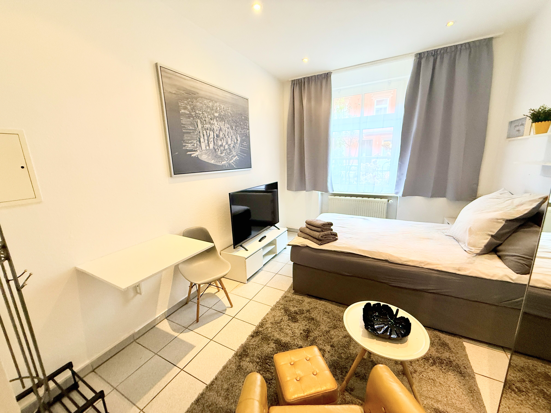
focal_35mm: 14
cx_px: 276
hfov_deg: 102.1
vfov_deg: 85.7
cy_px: 206
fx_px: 223
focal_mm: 2.22
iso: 320
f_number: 2.2
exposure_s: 1/100
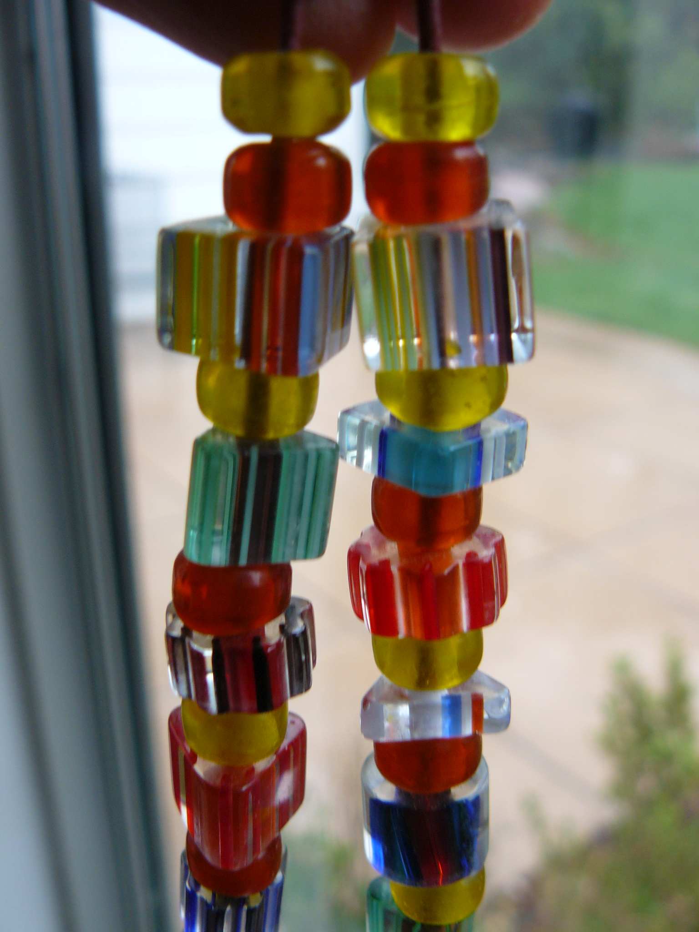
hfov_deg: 39.7
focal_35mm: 36
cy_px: 466
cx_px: 350
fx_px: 969
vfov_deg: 51.4
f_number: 2.8
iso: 100
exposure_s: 1/60
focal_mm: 6
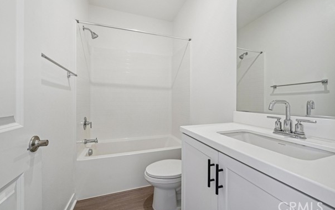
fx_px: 128
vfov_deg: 78.5
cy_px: 97
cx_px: 169
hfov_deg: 105.3
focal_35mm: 14
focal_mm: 13
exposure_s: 1/20
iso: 400
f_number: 8
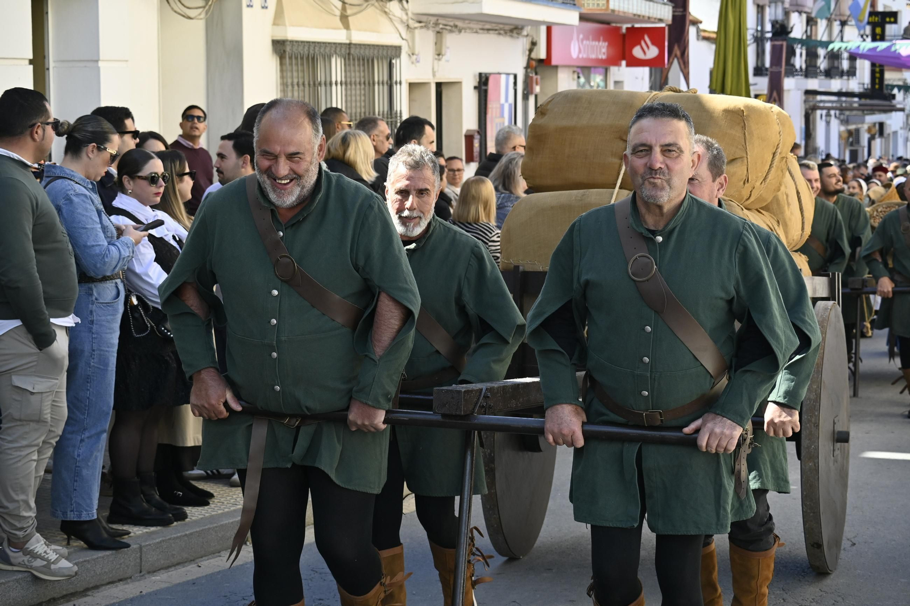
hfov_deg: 27.0
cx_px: 455
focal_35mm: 75
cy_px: 303
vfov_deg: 18.2
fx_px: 1895
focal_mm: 50
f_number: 5.6
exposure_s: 1/500
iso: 320
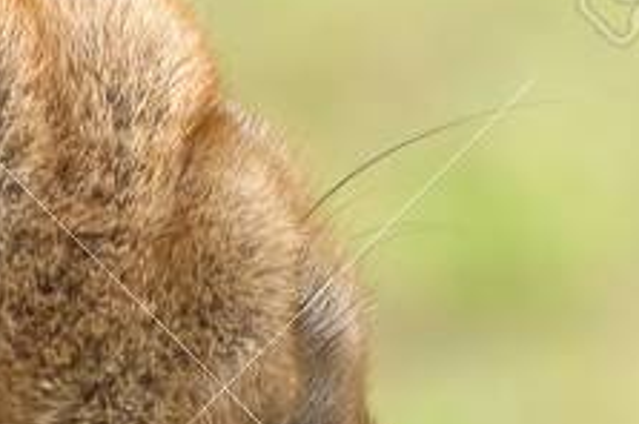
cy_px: 791
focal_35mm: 1749
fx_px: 31000
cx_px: 224
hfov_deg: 1.2
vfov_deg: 0.8
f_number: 5
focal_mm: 200
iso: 800
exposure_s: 1/1000
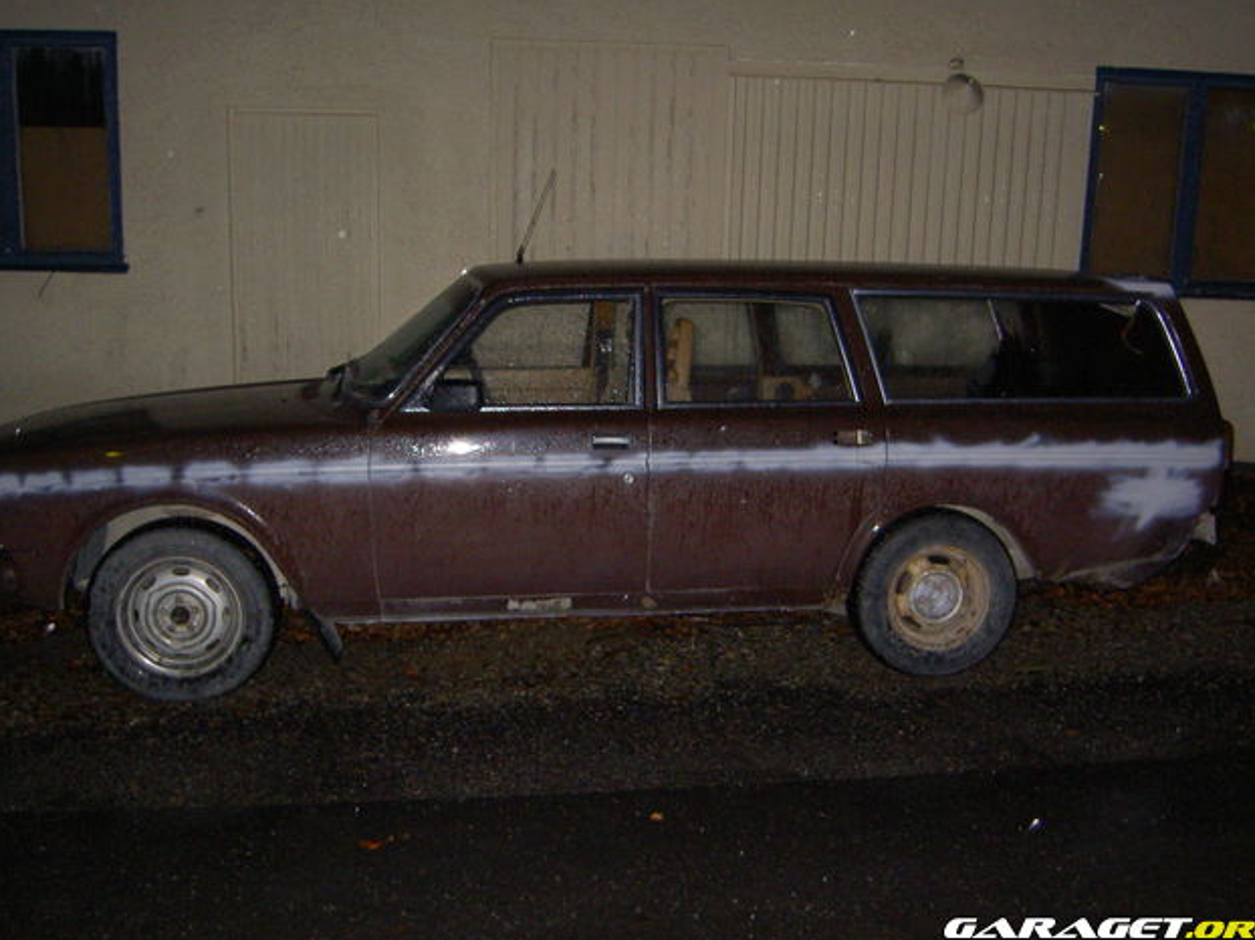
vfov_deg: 40.7
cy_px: 464
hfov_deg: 52.6
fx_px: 1268
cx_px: 644
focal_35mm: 35
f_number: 2.8
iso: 200
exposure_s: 1/60
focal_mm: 5.6
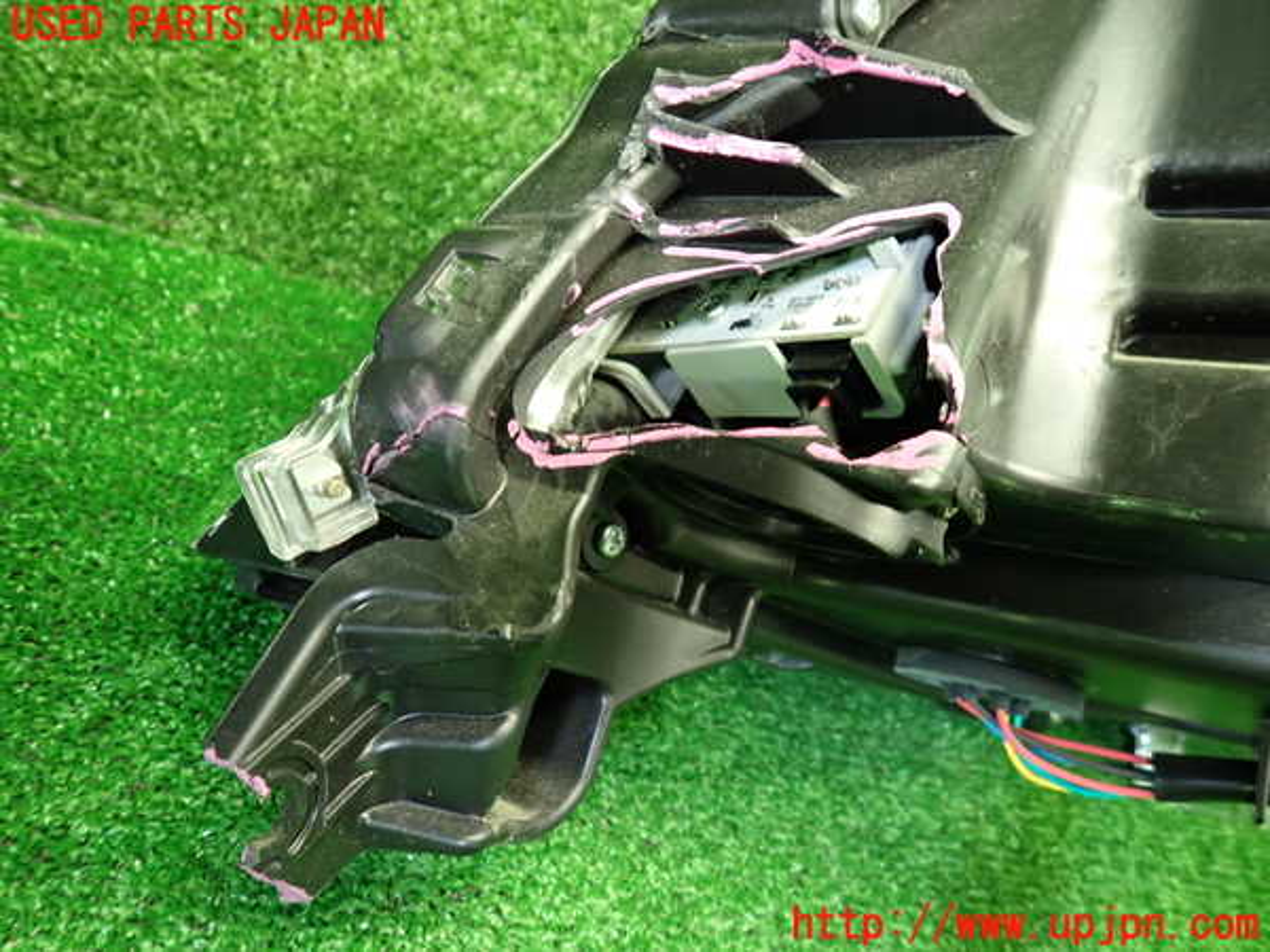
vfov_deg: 54.9
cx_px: 635
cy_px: 476
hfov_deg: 69.4
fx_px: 917
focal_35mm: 25
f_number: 2
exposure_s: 1/30
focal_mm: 4.5
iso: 320
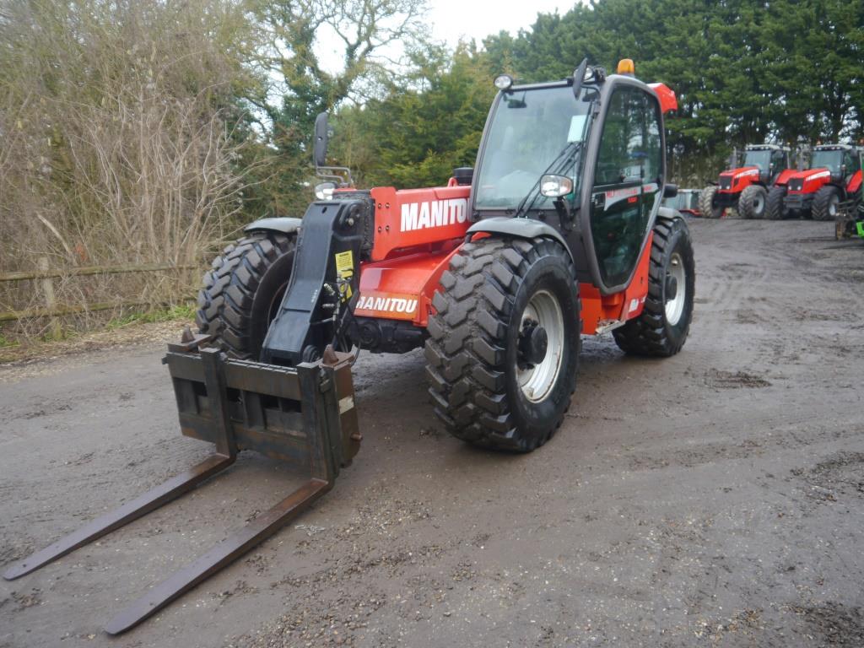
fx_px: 749
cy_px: 324
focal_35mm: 30
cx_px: 432
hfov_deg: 60.0
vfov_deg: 46.8
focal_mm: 15
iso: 160
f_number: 3.5
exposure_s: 1/125
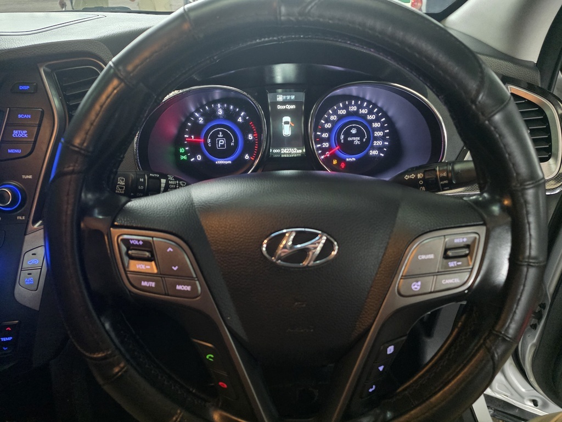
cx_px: 281
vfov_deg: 58.9
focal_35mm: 23
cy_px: 211
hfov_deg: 73.9
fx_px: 373
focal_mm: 6.25
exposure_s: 1/100
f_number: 1.7
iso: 2000
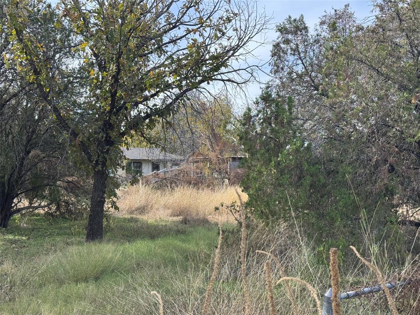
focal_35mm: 48
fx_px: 582
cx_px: 210
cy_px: 158
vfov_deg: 30.3
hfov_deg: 39.7
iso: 64
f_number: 1.78
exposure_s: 1/913
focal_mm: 6.76
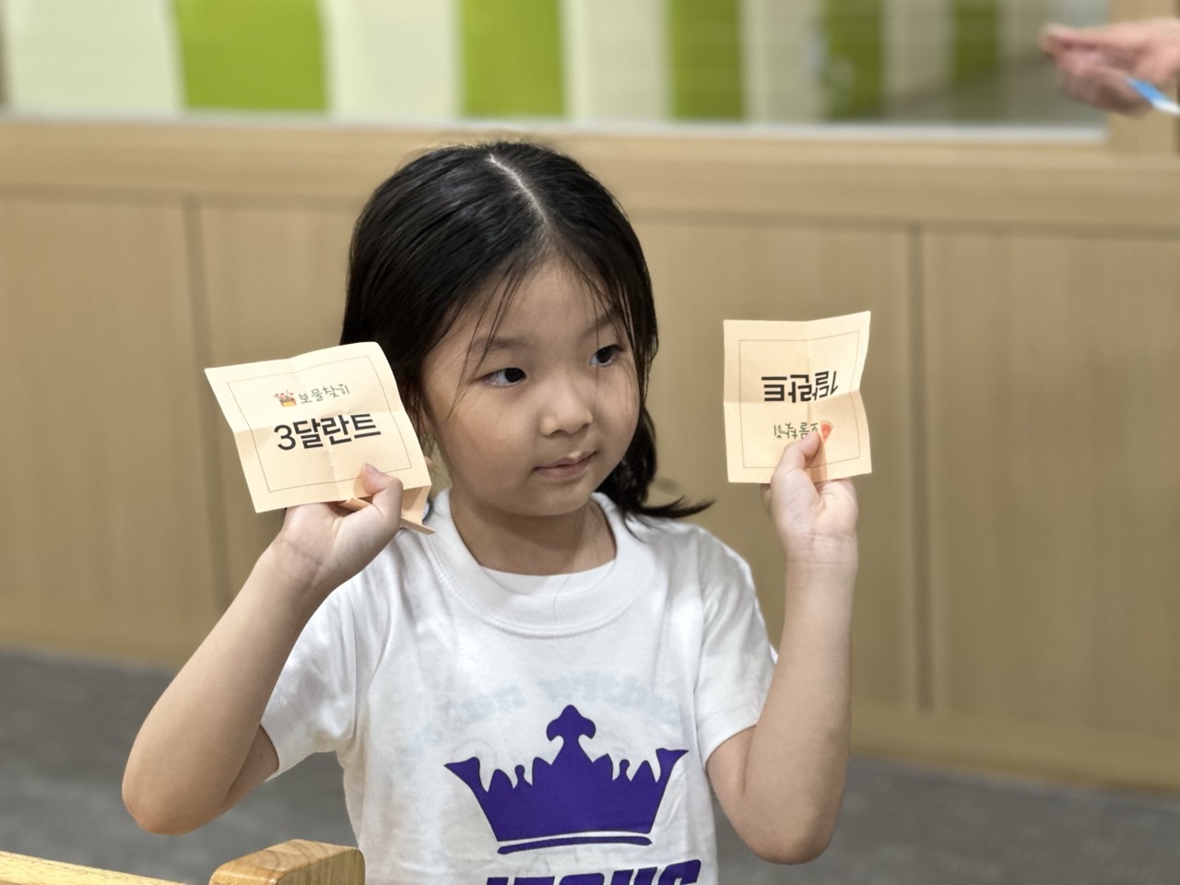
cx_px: 590
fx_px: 2625
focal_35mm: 77
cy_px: 442
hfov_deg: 25.3
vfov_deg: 19.1
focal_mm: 9
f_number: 2.8
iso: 250
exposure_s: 1/40
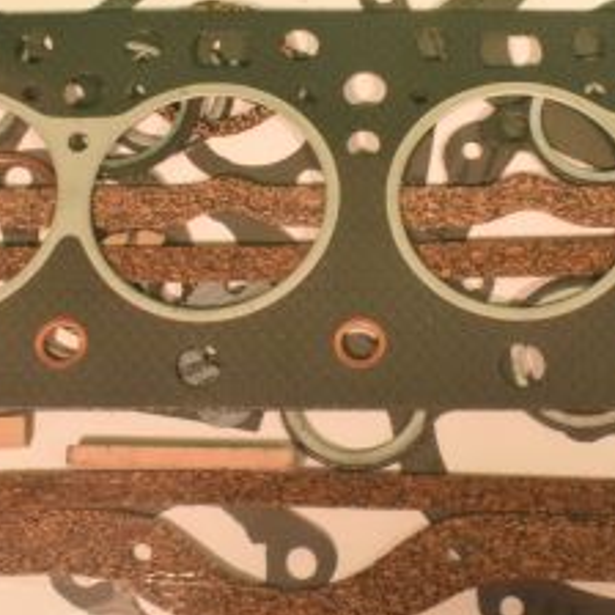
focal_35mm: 82
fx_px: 1648
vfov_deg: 21.1
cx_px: 384
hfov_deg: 21.1
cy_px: 269
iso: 4000
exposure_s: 1/60
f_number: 25
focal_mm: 24
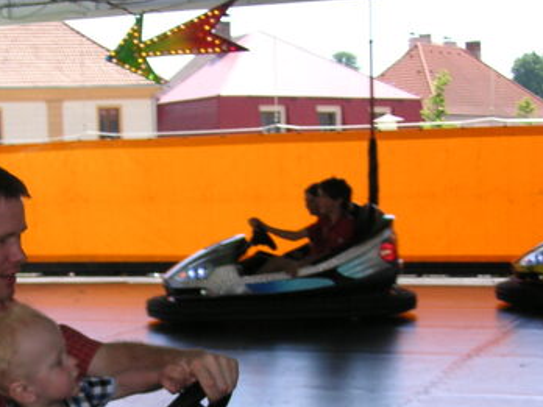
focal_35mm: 85
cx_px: 120
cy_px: 377
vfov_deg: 17.1
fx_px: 1333
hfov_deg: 22.7
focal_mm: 6.1
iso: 50
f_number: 2.8
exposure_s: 1/350
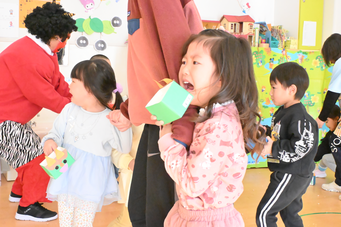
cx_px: 170
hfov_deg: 40.5
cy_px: 114
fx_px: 462
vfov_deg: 27.7
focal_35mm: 49
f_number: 11
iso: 20000
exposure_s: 1/1250
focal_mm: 32.5
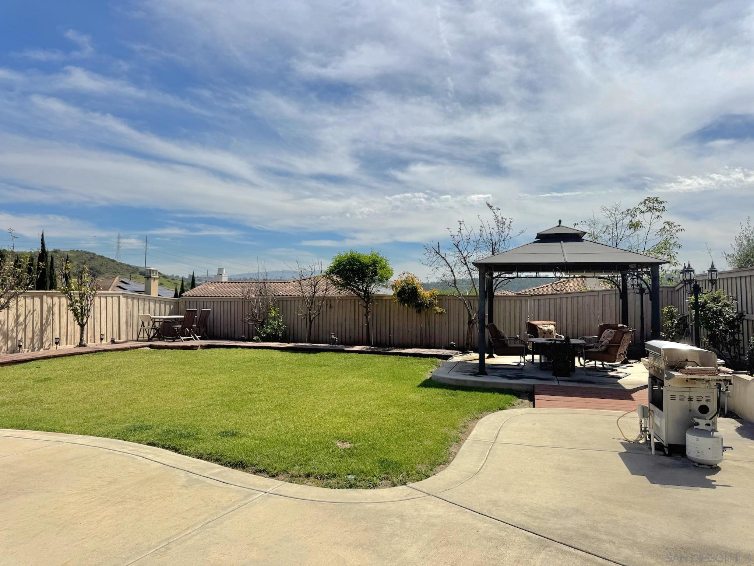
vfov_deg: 56.8
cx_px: 377
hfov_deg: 71.6
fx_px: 523
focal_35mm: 24
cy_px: 283
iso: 80
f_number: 1.78
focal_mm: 6.76
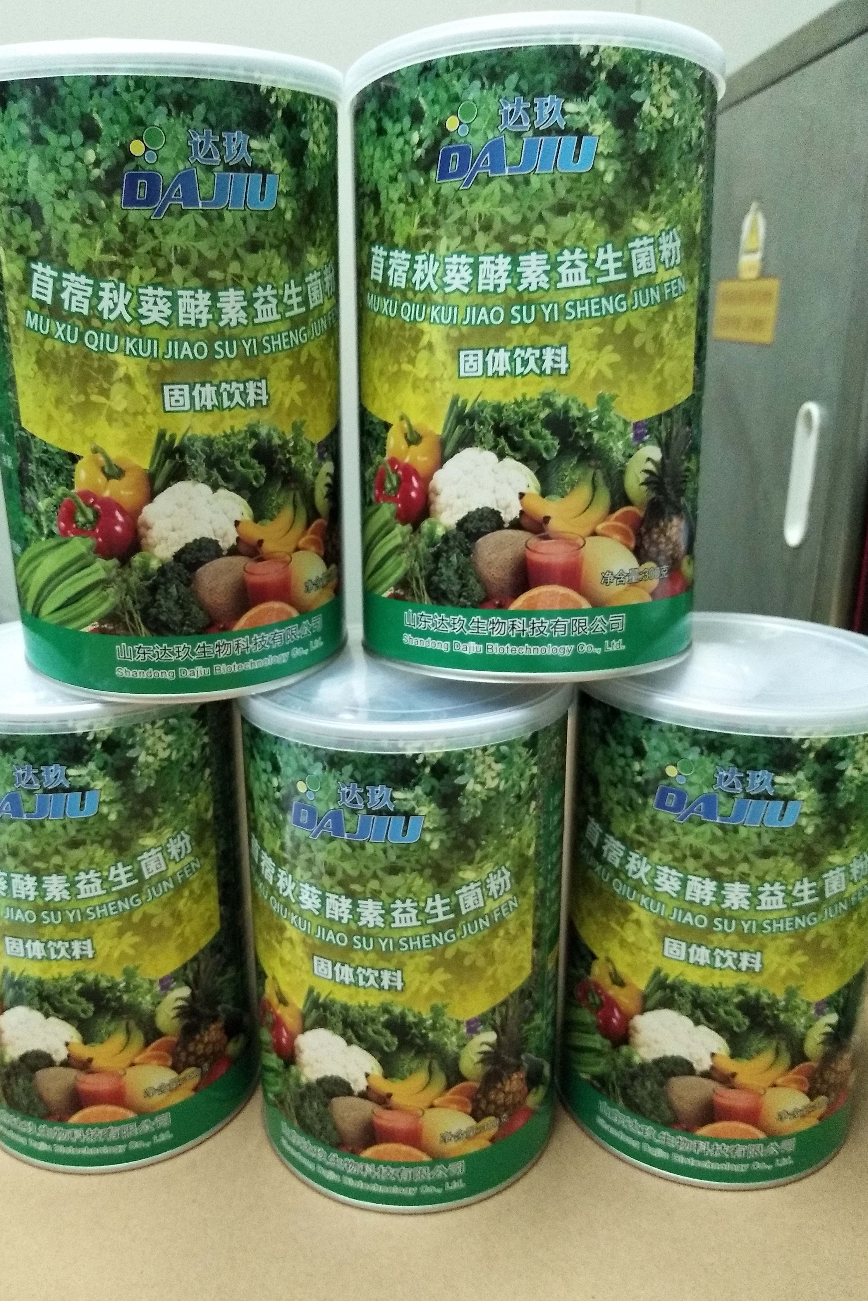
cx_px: 375
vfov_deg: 65.5
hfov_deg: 46.3
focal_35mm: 28
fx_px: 1013
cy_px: 658
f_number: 2
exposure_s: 1/25
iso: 640
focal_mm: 3.88
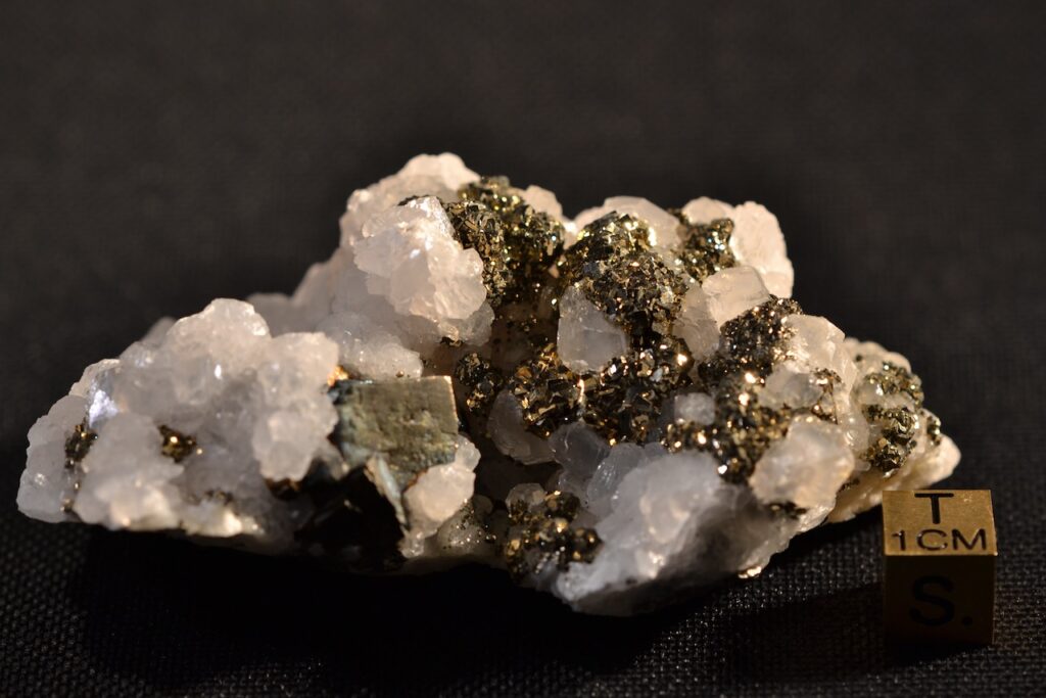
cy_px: 349
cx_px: 523
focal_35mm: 128
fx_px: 3705
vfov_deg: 10.8
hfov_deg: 16.1
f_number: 6.3
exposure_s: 1/13
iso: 100
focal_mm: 85
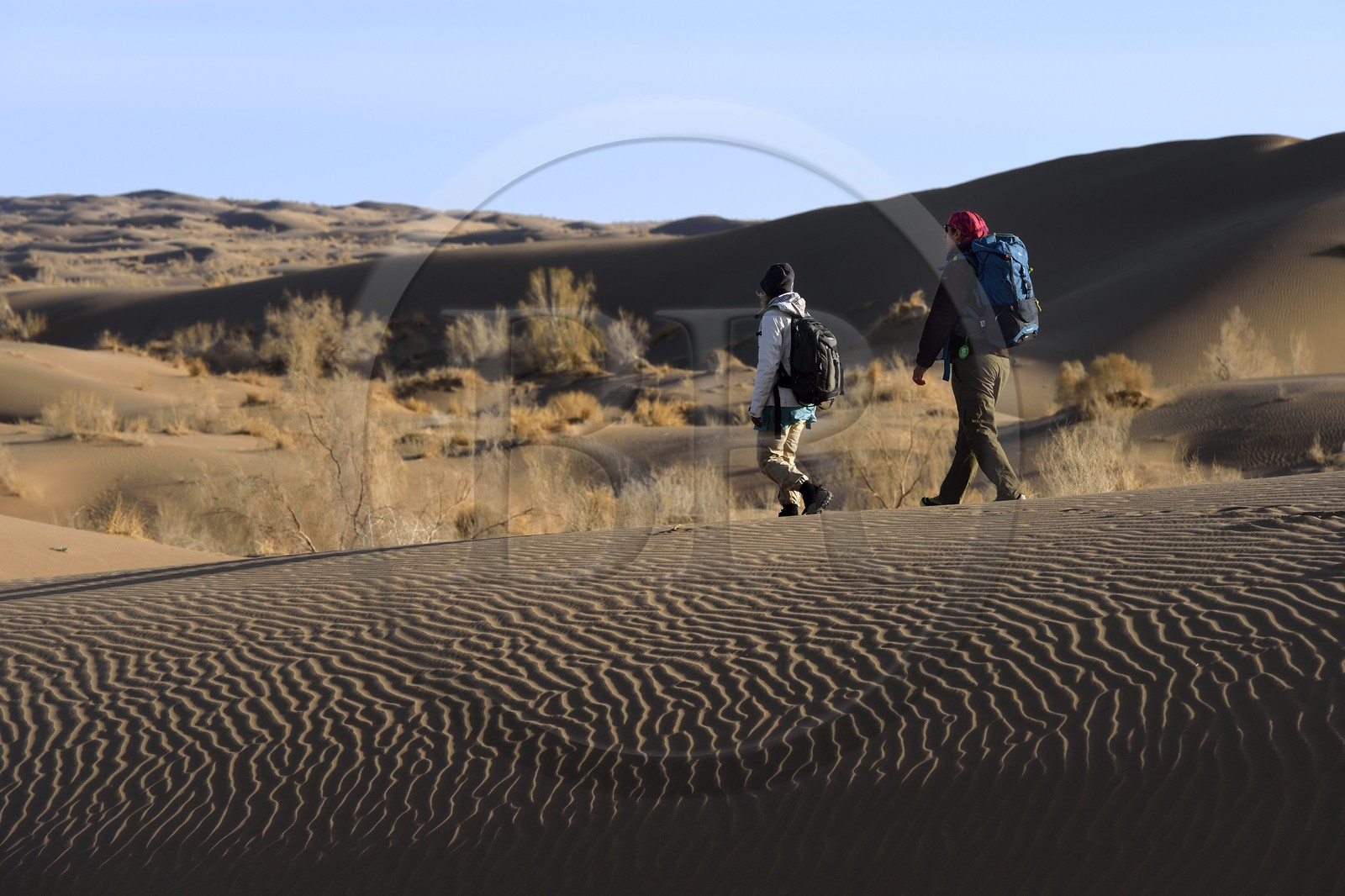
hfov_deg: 11.4
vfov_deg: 7.6
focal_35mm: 180
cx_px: 672
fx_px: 6723
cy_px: 448
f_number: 9
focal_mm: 180
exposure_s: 1/320
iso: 200
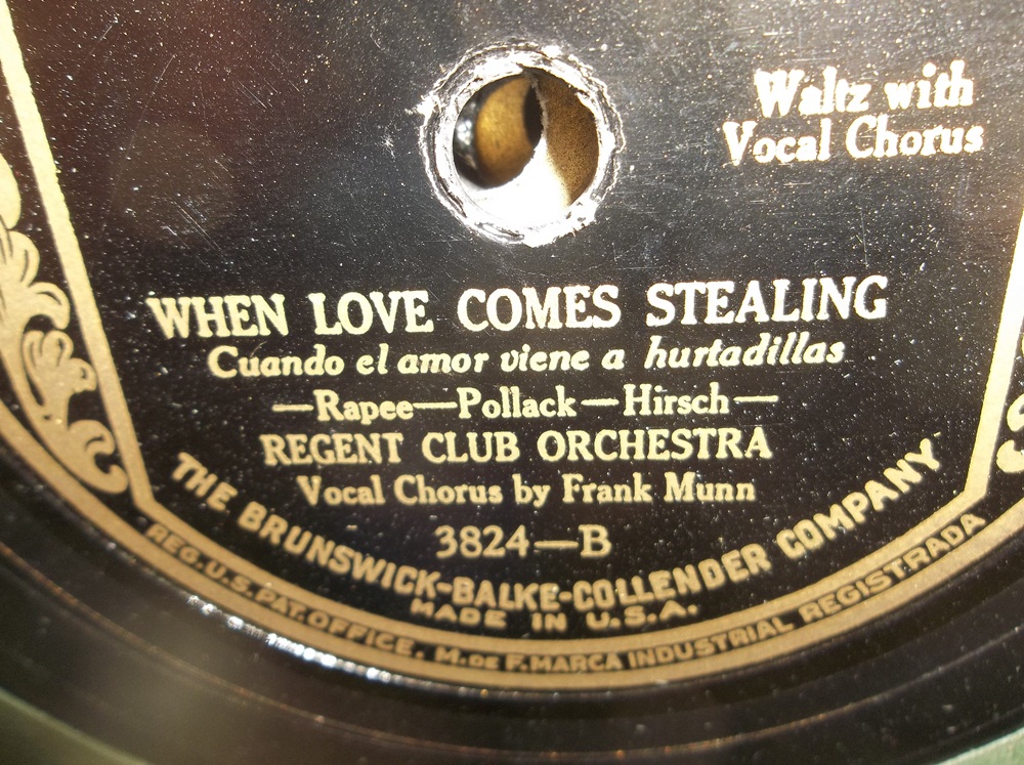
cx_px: 512
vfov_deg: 51.2
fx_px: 798
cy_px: 382
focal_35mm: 27
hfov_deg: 65.4
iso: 80
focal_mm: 4.9
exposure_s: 1/30
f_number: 3.5
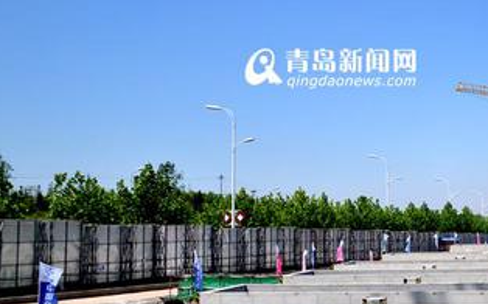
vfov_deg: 23.1
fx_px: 745
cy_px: 154
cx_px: 437
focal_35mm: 56
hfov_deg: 34.3
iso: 100
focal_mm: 18
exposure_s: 1/1600
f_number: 3.5
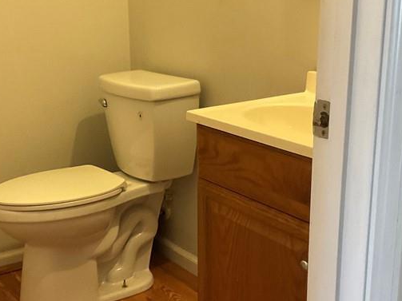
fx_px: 685
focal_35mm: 59
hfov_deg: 32.6
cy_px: 162
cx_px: 168
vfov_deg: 24.8
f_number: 1.8
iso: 250
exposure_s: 1/60
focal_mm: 3
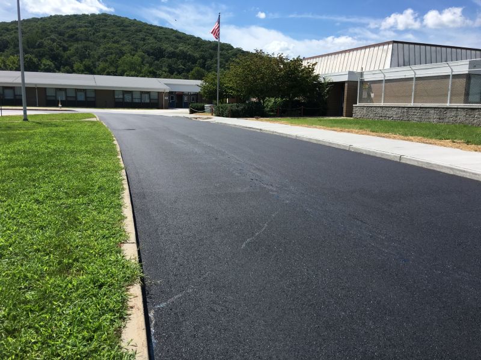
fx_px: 403
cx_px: 240
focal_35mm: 29
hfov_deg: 61.7
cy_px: 180
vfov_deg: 48.2
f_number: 2.2
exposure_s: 1/1923
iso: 25
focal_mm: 4.15
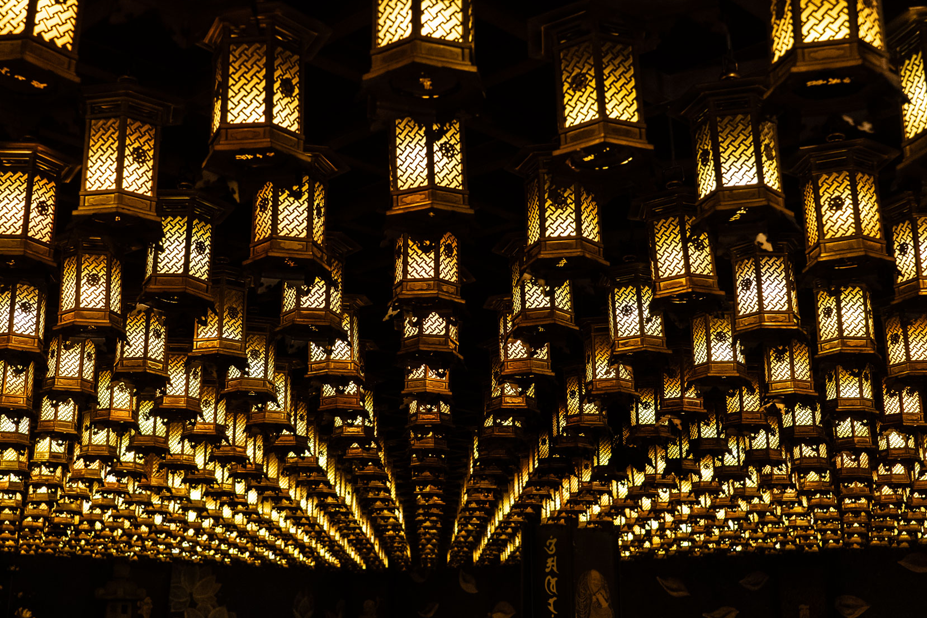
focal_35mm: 44
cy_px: 251
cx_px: 420
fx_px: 1137
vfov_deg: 30.3
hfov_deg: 44.3
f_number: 2.8
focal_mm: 22.6
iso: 1000
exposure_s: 1/80
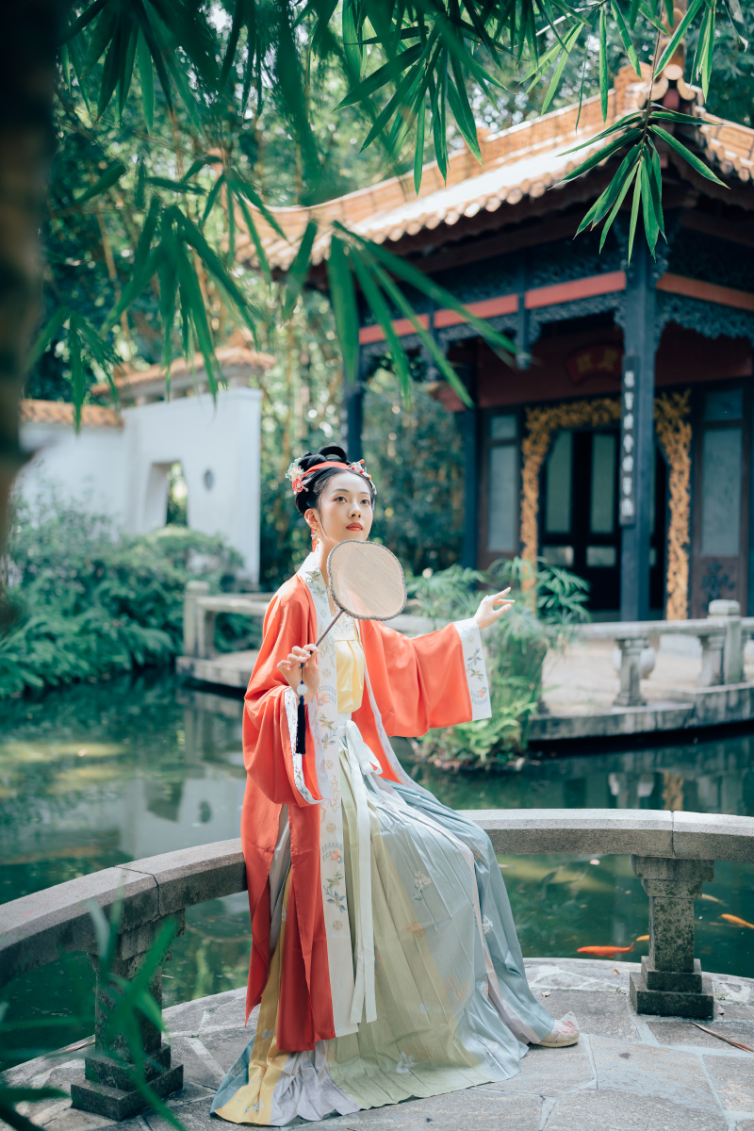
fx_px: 1099
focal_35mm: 35
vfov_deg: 54.4
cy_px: 566
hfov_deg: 37.9
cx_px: 377
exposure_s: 1/200
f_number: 1.4
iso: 200
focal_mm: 35
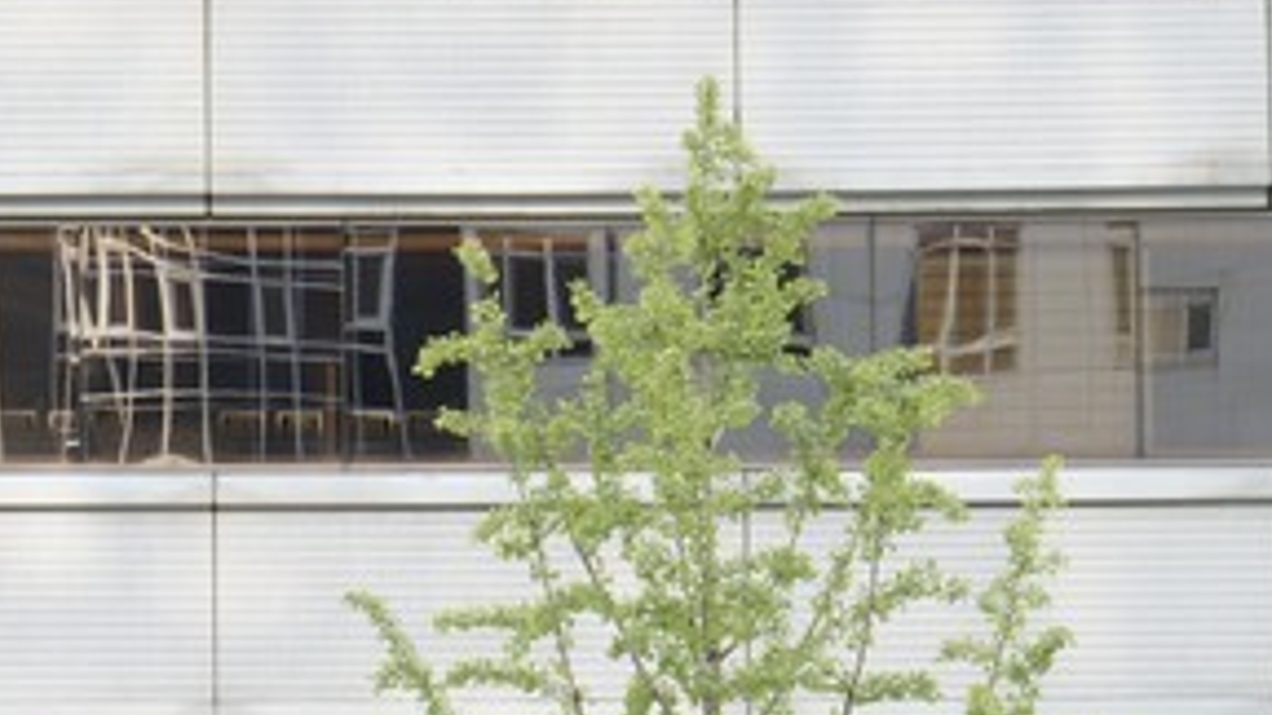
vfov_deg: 6.7
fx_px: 6074
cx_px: 1131
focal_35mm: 180
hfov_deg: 11.9
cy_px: 744
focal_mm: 55
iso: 200
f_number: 5.6
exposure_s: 1/125
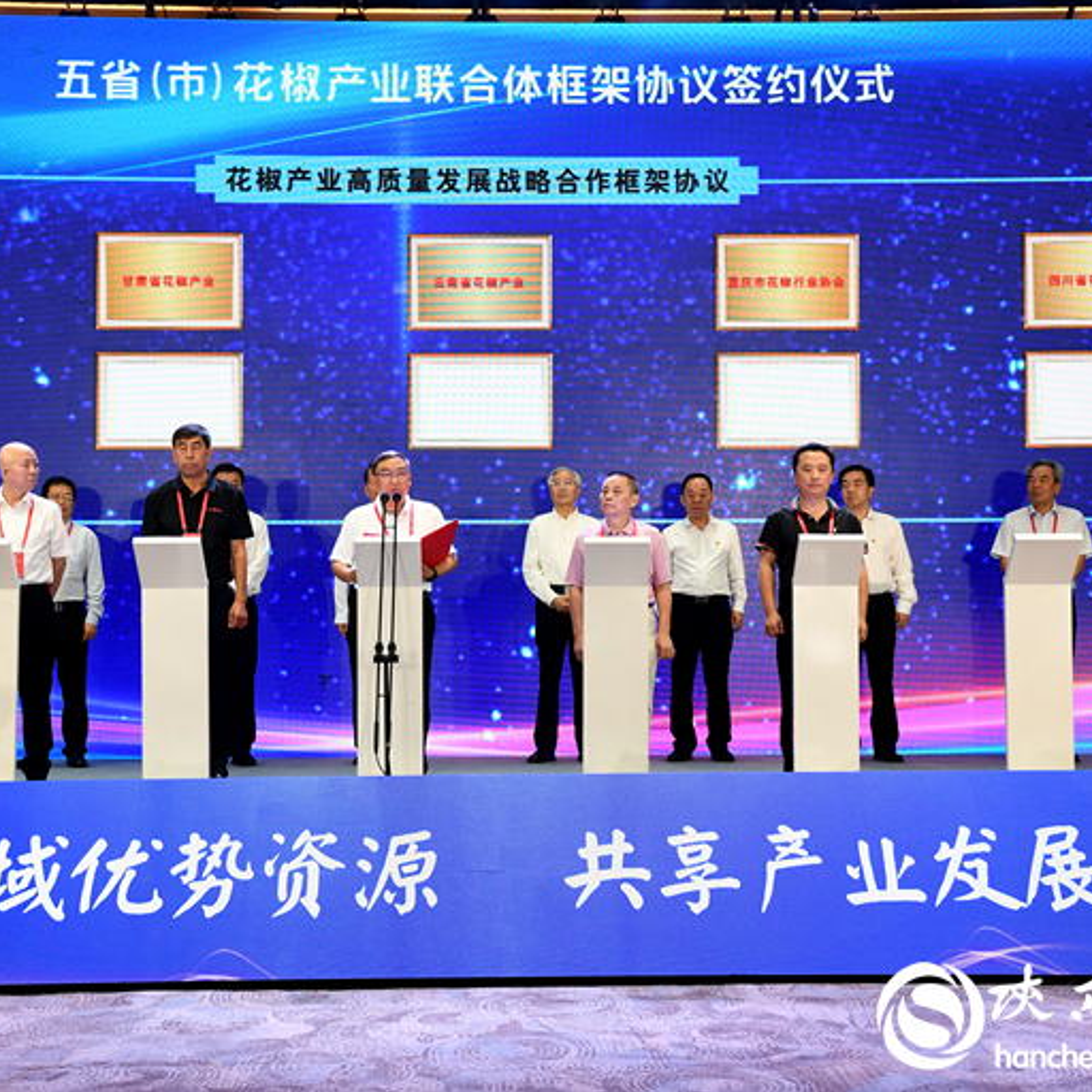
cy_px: 543
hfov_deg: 31.6
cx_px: 513
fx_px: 1927
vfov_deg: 31.6
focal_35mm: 54
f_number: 5.6
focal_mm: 28
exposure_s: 1/100
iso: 1000
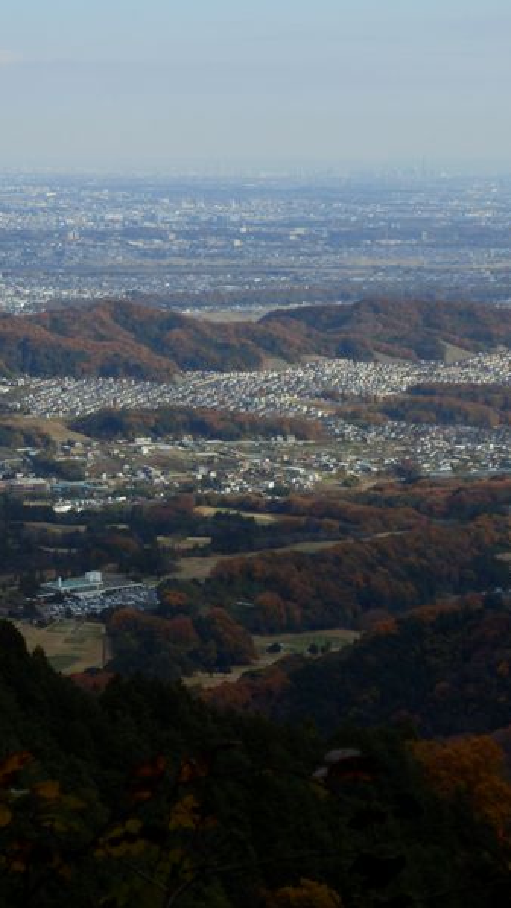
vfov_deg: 19.3
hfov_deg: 10.9
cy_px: 453
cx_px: 144
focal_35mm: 111
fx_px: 2673
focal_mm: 13.5
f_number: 4.9
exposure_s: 1/500
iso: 80
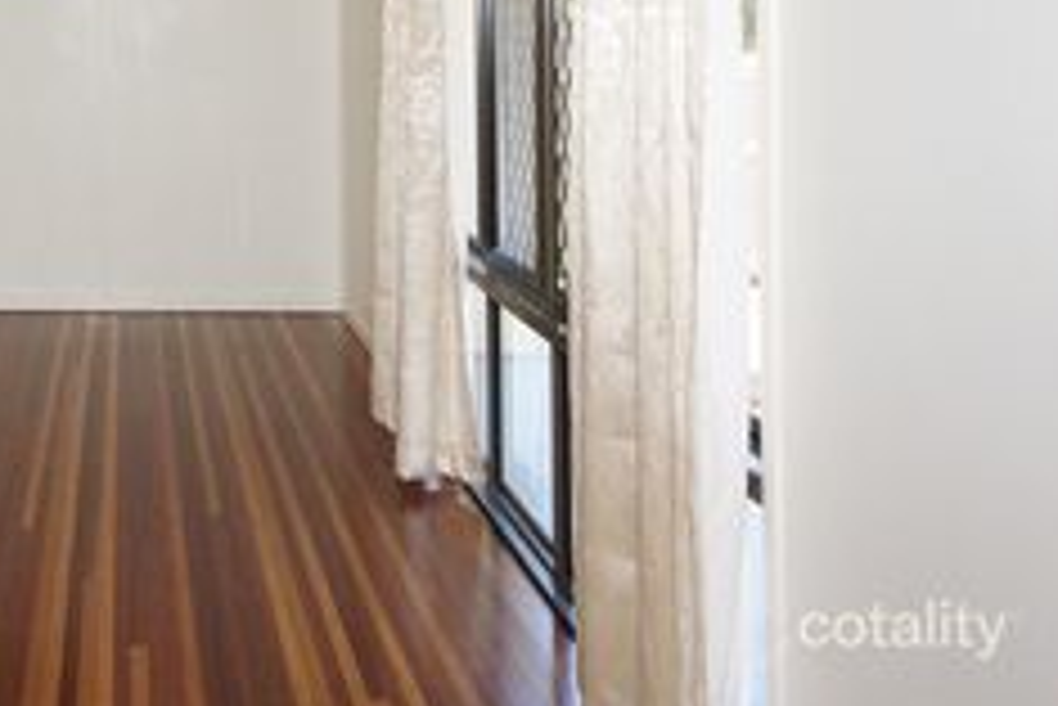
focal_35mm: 45
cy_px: 16
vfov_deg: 28.3
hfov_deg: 39.0
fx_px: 1323
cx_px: 23
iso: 1600
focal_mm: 15
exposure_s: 1/160
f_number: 6.3
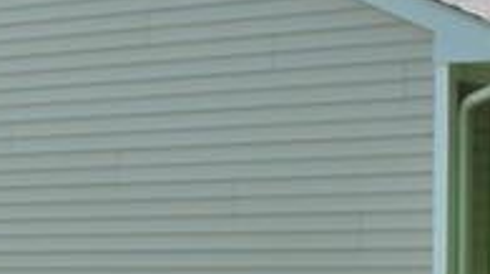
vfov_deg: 6.6
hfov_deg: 11.8
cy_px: 407
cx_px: 90
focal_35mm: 182
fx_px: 2361
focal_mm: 22
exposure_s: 1/160
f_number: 6.3
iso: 100
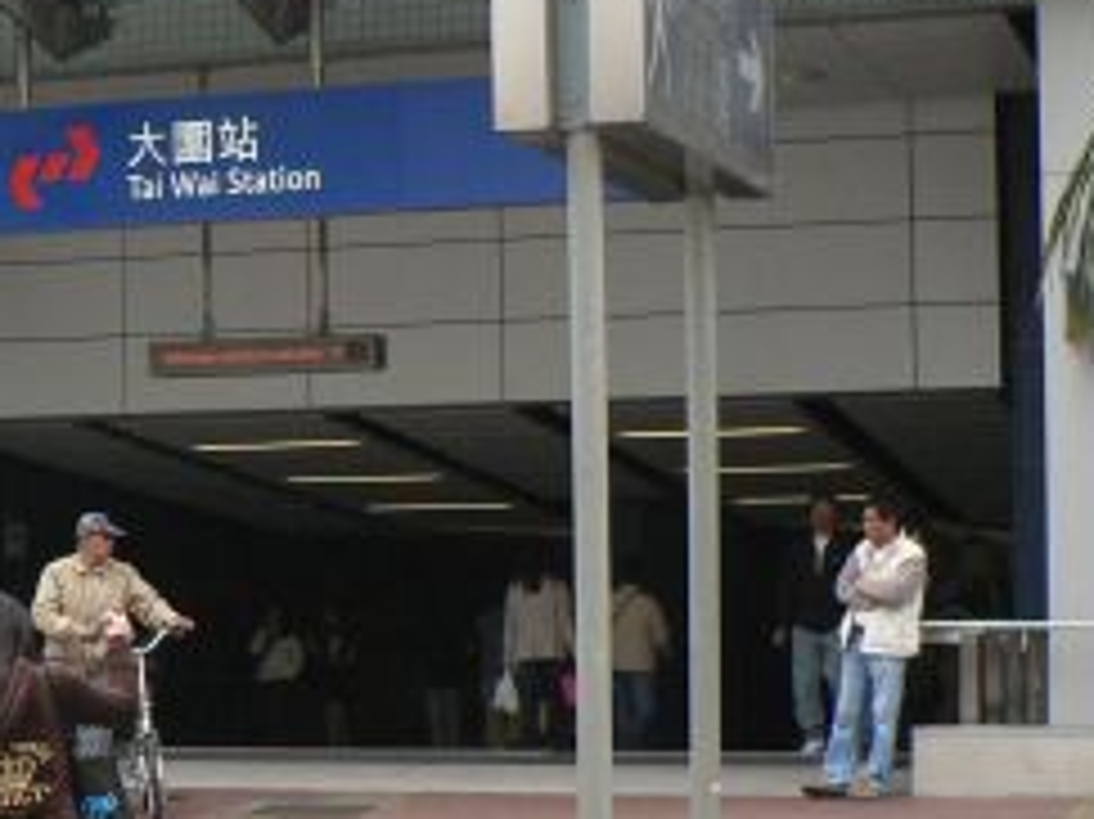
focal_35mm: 95
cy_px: 580
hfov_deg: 20.3
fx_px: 3001
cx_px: 108
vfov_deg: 15.5
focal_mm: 6
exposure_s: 1/400
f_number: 2.8
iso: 200
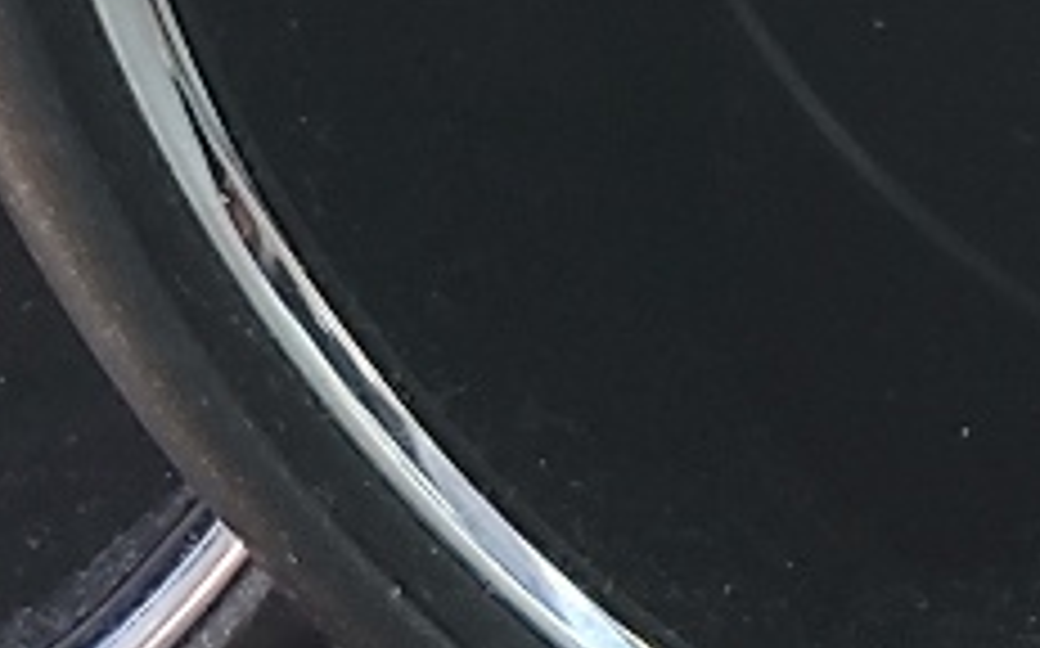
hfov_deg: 10.5
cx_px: 1679
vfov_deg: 6.7
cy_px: -567
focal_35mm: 191
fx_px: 5410
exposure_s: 1/147
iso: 50
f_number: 1.5
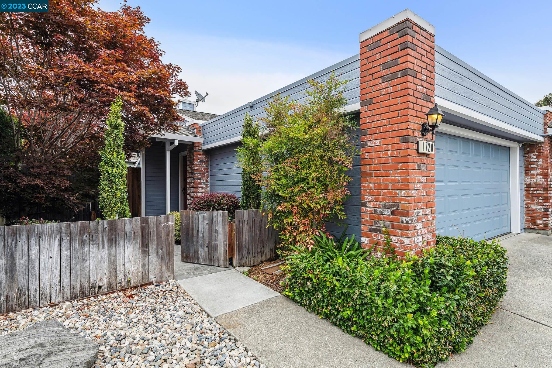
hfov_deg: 86.9
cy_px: 184
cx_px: 276
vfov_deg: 64.5
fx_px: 291
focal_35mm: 19
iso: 64
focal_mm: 19
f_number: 11
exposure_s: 1/50
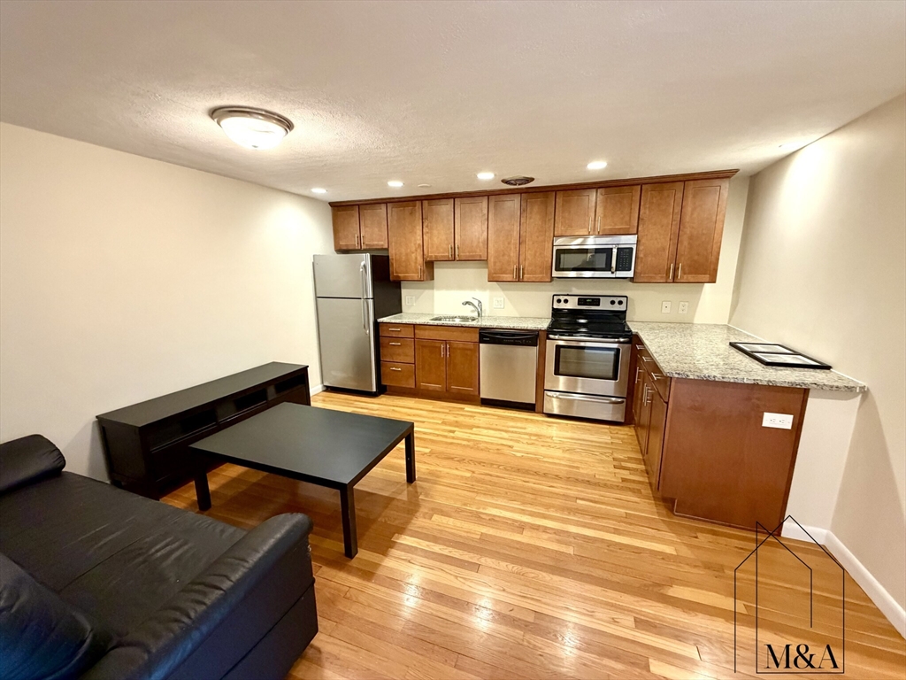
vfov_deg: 85.7
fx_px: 366
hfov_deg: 102.1
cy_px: 340
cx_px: 453
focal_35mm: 14
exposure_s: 1/60
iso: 500
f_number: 2.2
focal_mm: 2.22
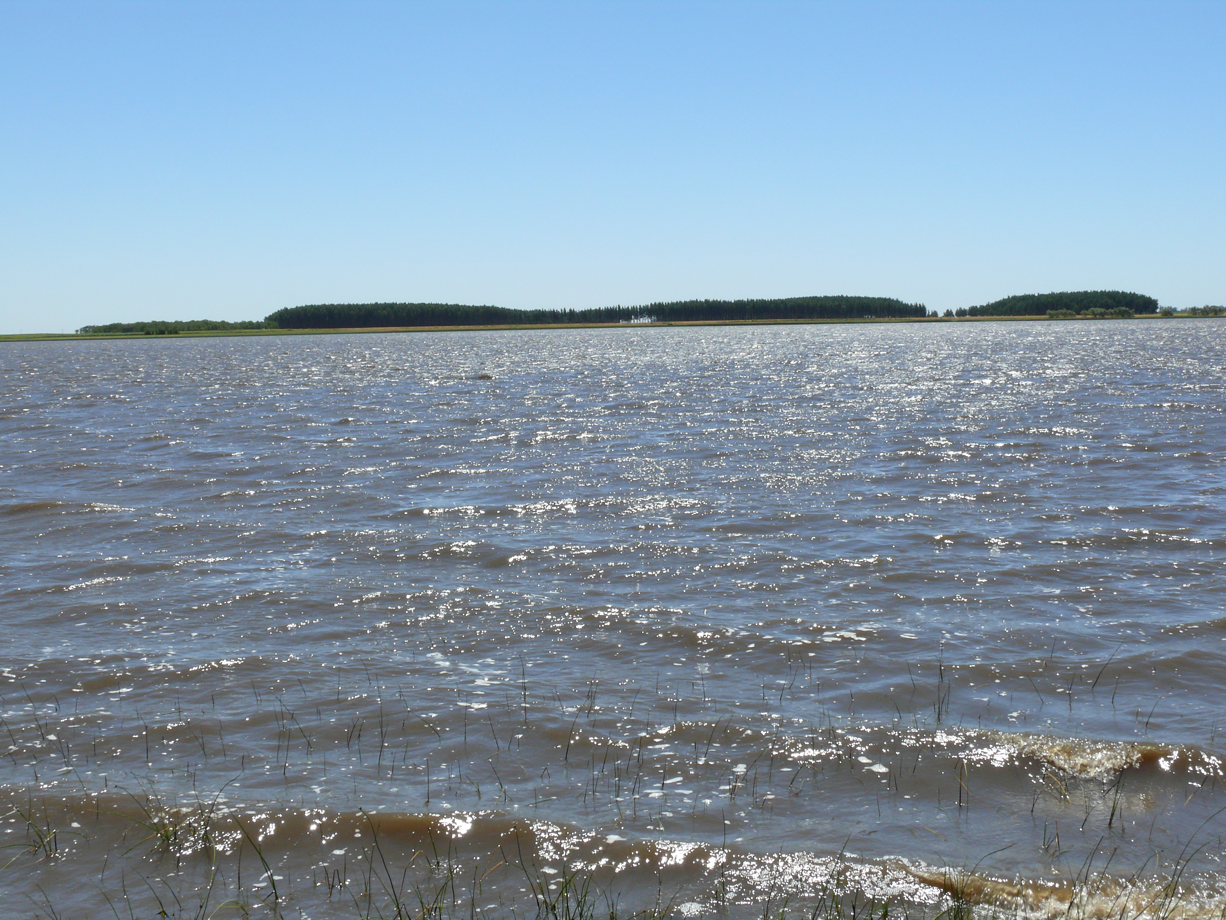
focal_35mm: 42
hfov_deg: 44.8
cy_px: 460
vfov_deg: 34.3
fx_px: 1488
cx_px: 613
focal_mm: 9
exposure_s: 1/160
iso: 100
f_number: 11
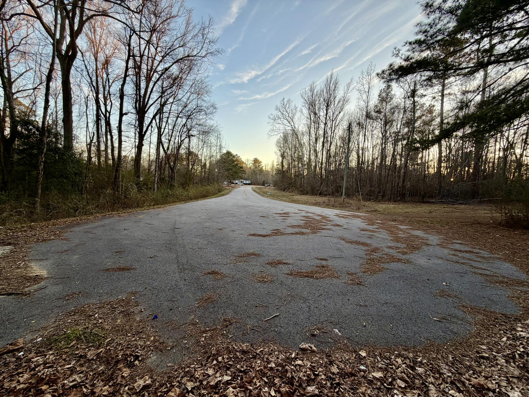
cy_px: 198
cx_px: 264
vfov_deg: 85.7
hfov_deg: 102.1
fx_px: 214
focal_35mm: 14
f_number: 2.2
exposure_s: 1/144
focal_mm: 2.22
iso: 40
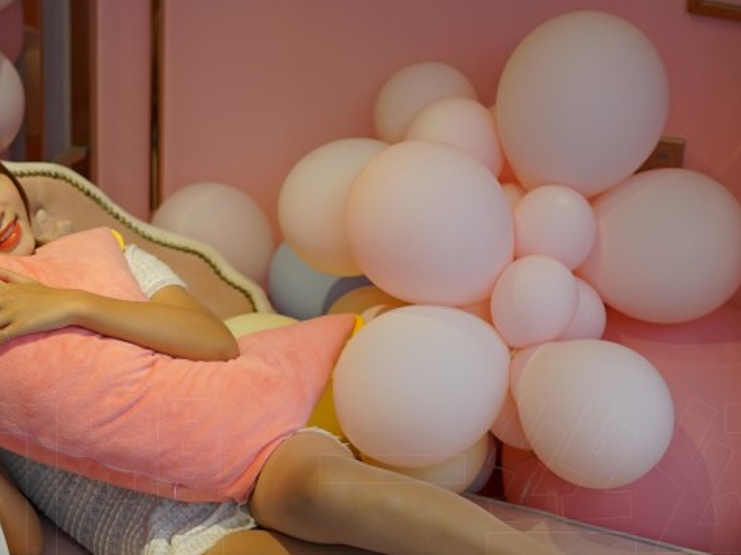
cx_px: 271
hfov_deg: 21.5
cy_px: 435
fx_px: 1948
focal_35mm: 91
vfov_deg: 16.1
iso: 100
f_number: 1.8
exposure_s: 1/125
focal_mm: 50
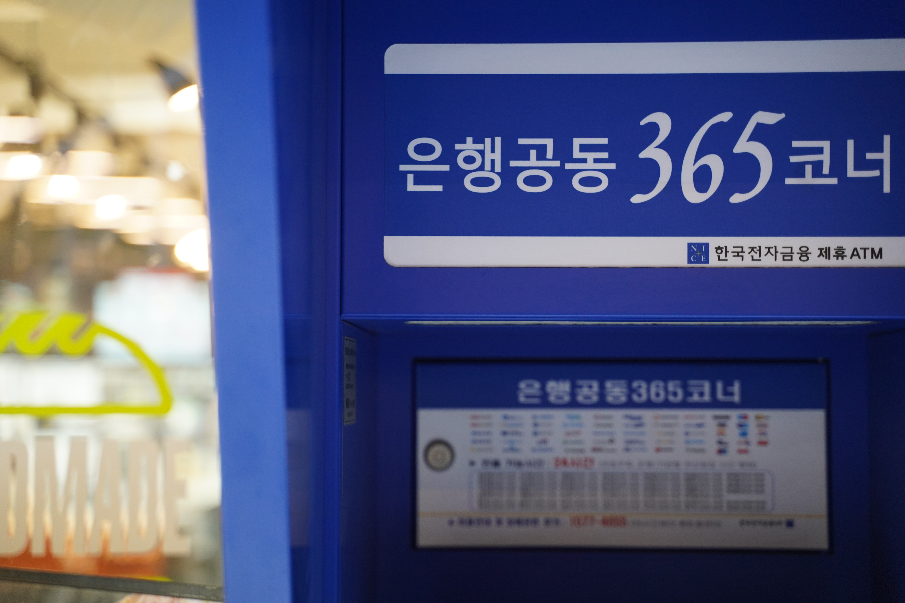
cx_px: 452
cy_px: 302
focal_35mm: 75
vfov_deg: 18.2
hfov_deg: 27.0
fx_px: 1885
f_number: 2.8
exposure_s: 1/160
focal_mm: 75
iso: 2000
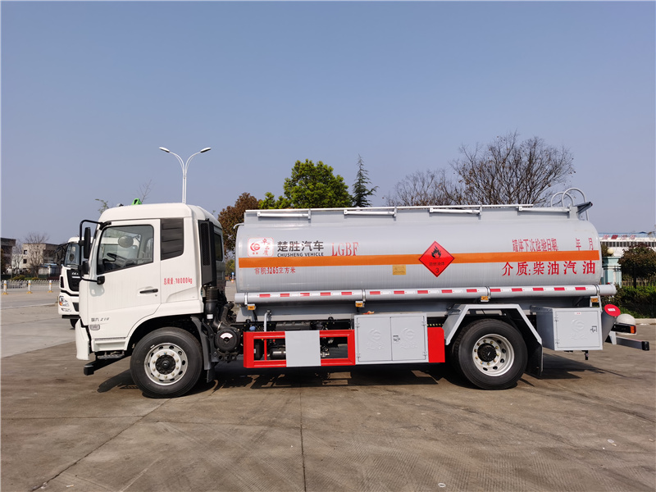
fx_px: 512
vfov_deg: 51.4
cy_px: 246
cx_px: 328
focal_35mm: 27
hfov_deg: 65.3
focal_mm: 5.56
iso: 50
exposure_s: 1/5405
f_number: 1.6
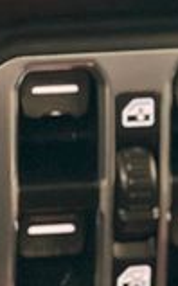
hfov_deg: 4.0
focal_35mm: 329
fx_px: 2561
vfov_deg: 6.4
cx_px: 144
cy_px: -2
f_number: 2.8
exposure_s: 1/15
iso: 1250
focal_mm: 9
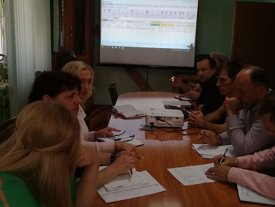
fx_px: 318
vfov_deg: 35.9
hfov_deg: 46.7
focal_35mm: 40
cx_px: 152
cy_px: 88
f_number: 2.2
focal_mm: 3.3
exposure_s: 1/50
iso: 64
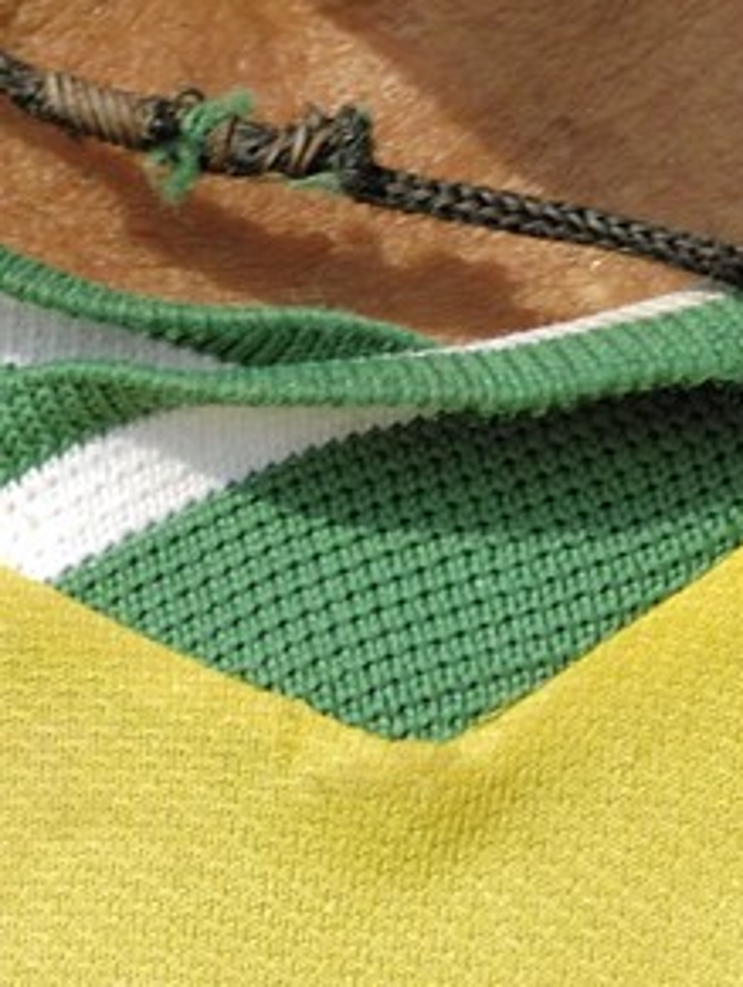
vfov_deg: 1.2
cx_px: -200
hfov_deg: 0.9
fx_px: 45204
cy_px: -1601
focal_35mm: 1583
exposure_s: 1/400
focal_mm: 200
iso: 100
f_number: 5.6
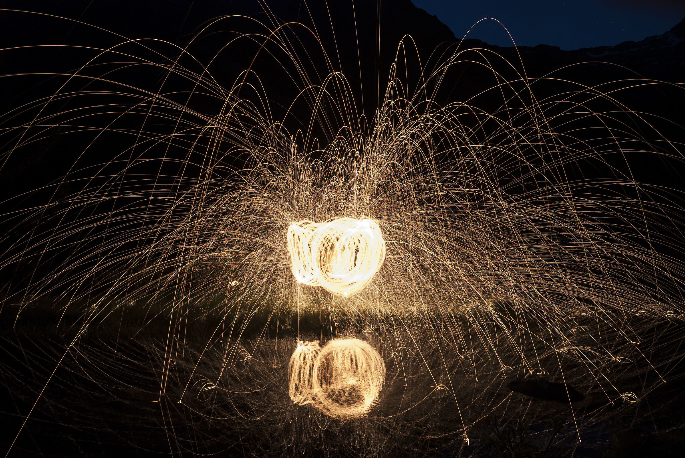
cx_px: 342
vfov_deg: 48.0
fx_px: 514
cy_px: 229
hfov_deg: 67.3
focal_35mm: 27
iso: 100
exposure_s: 30
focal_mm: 18
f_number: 5.6
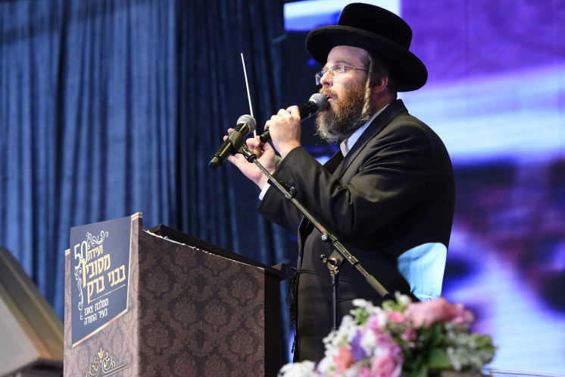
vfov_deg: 6.7
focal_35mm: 206
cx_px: 182
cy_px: 252
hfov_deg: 10.0
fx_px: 3232
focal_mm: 150
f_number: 5.6
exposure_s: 1/160
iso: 800
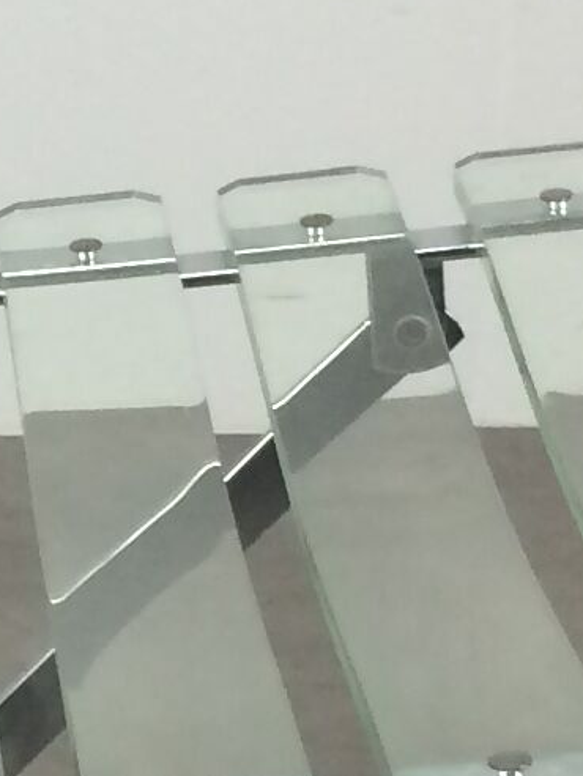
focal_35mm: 192
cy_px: 560
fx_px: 4310
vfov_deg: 10.3
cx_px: -364
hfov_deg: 7.6
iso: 40
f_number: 2.2
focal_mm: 4.15
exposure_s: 1/33
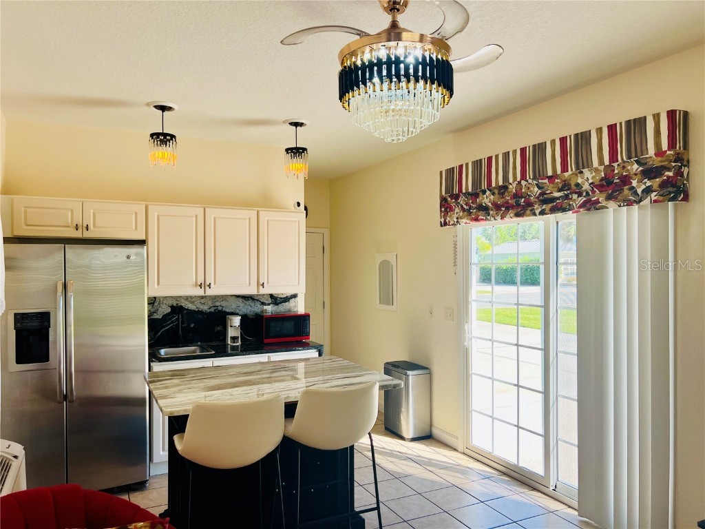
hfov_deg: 67.3
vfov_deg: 53.1
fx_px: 530
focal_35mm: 26
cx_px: 352
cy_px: 264
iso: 50
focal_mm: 5.7
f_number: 1.5
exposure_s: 1/397
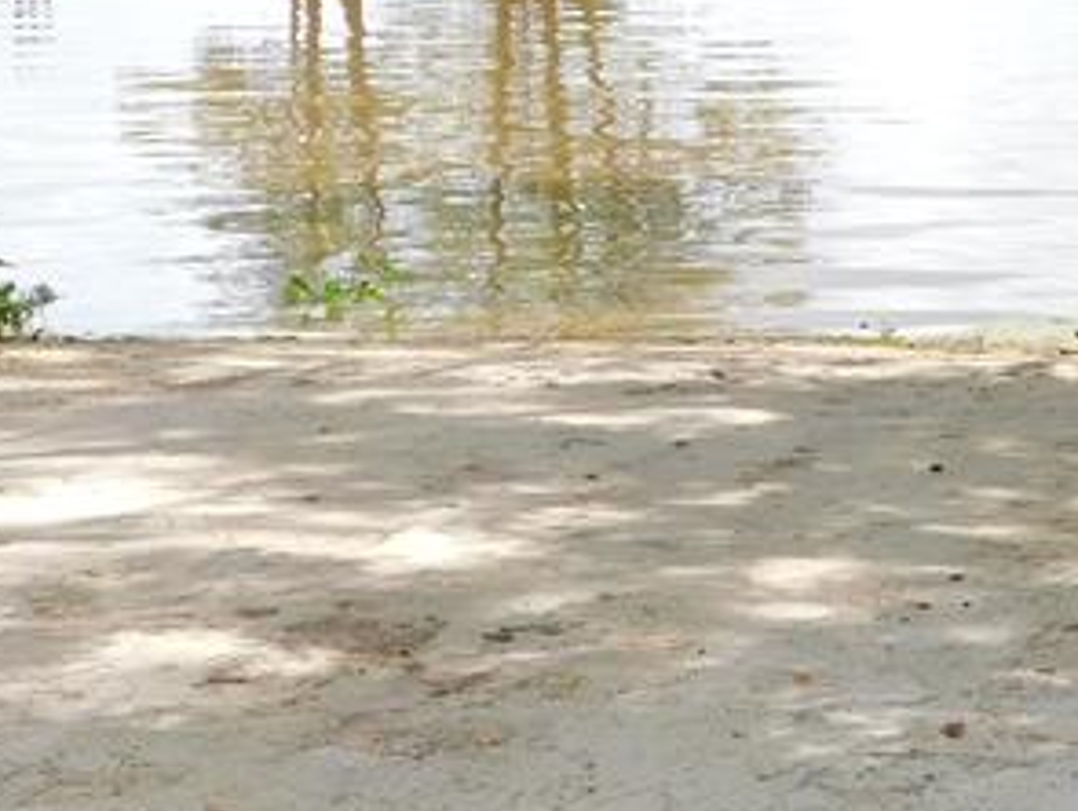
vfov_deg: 14.2
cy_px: 183
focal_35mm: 104
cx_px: 1027
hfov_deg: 18.5
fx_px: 3243
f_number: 3.2
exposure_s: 1/640
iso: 125
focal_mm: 5.3
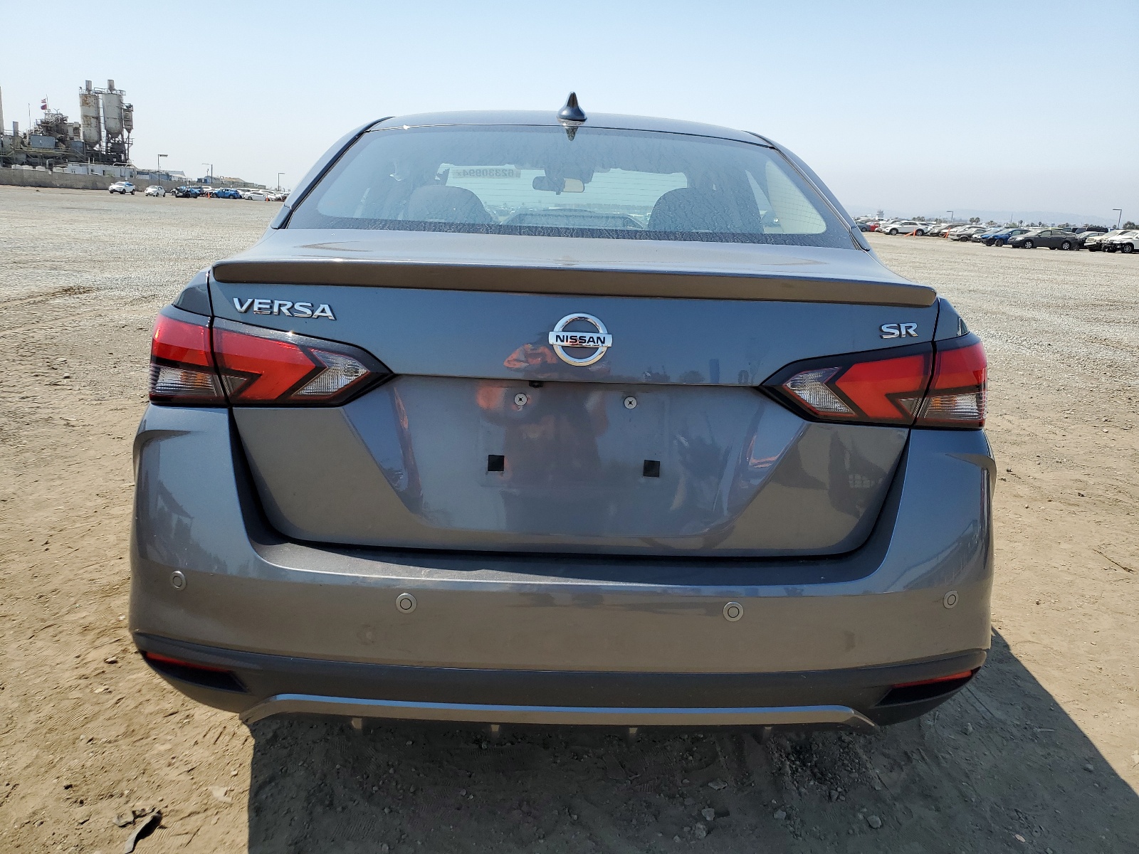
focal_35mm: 26
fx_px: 856
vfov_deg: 53.1
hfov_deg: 67.3
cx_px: 570
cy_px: 427
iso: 50
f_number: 1.5
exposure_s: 1/2500
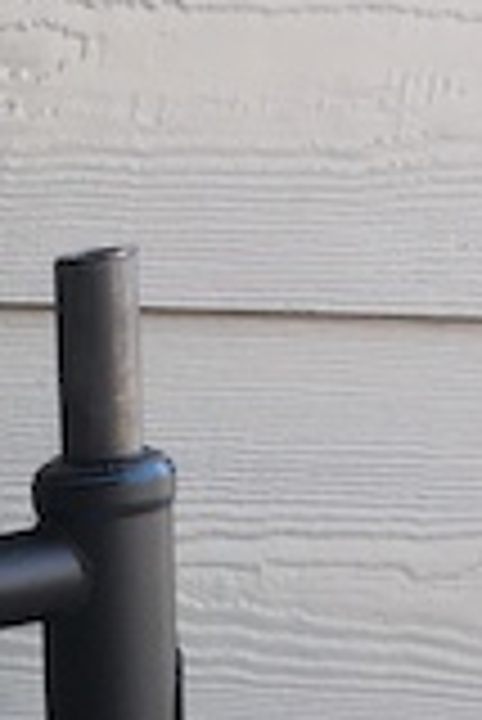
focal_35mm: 151
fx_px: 3026
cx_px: -937
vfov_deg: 12.7
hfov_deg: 7.9
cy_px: 1166
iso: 25
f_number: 2.2
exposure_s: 1/40
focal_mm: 4.15
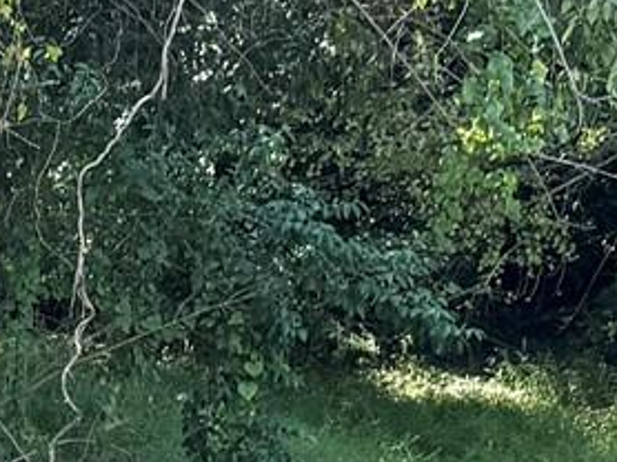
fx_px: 3152
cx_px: -670
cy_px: 595
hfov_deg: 10.2
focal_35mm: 177
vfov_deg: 8.3
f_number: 1.78
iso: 80
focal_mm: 6.76
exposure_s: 1/340
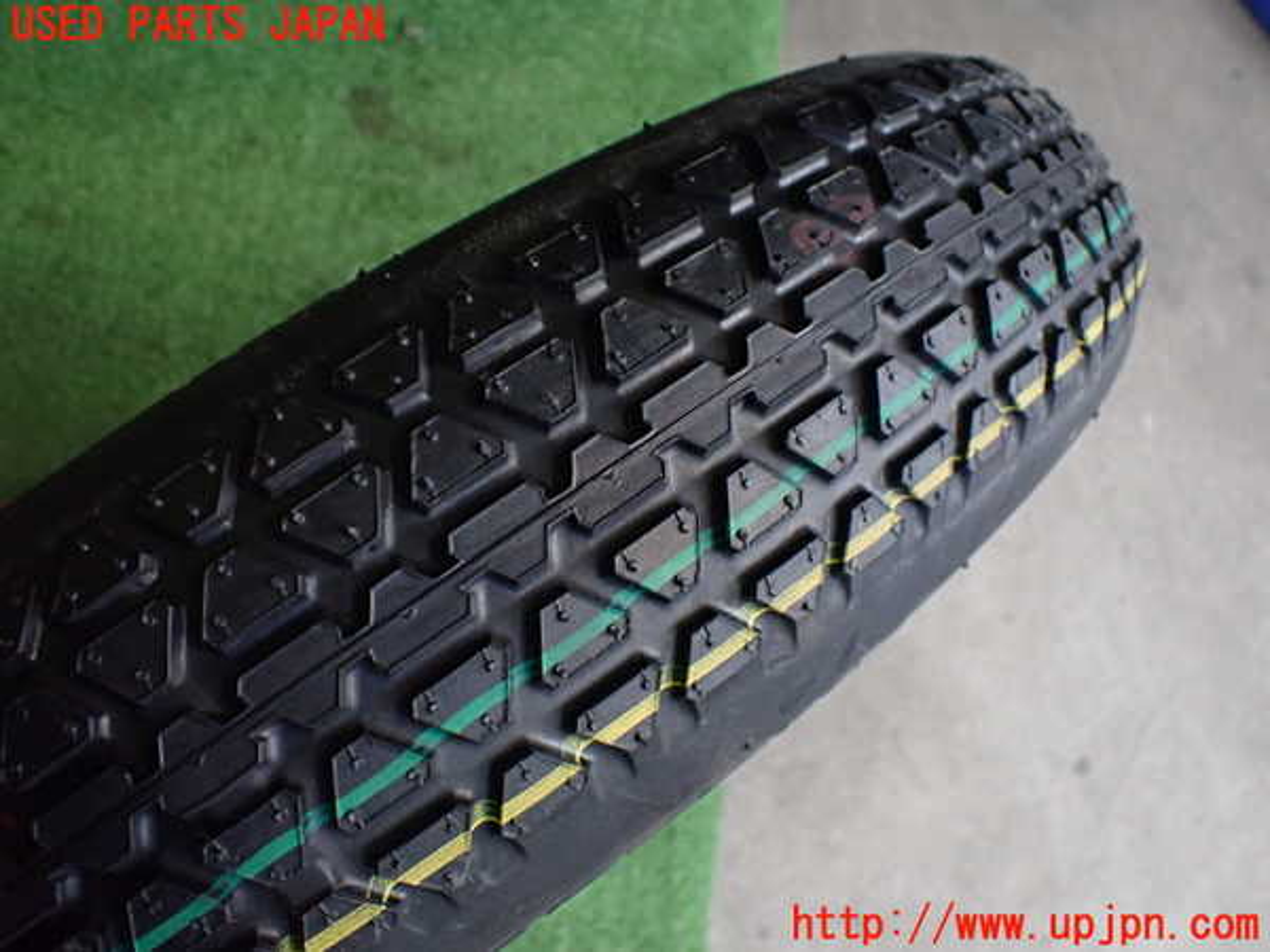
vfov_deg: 46.8
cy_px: 476
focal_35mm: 30
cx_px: 635
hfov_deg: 60.0
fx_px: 1101
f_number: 2.3
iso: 500
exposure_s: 1/125
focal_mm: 5.4
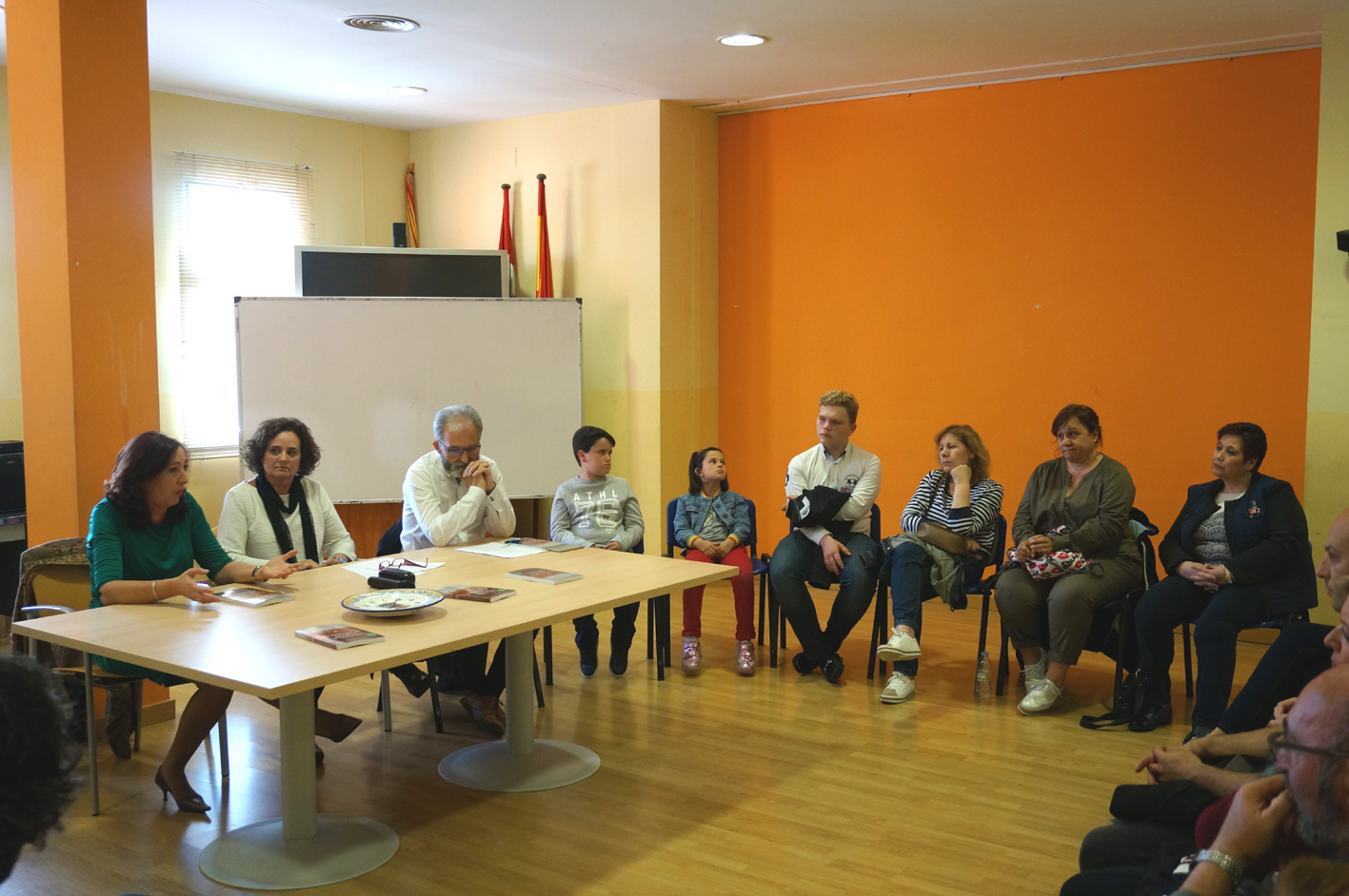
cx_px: 674
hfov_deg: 55.2
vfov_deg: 38.3
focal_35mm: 34
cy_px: 448
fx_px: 1292
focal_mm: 23
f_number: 4.5
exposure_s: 1/60
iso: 640
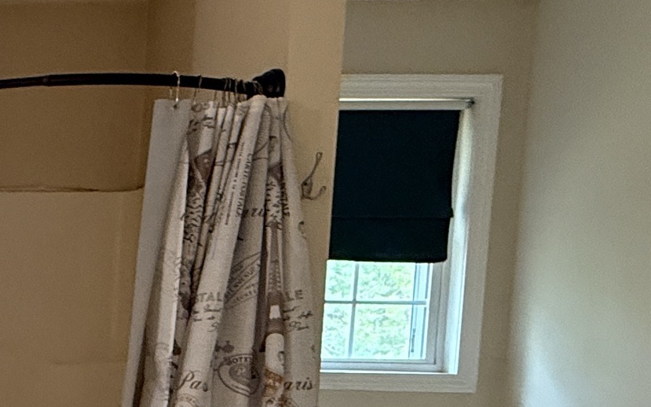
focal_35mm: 55
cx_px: -273
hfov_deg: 27.8
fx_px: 976
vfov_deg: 22.0
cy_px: 468
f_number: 2.2
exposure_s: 1/60
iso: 320
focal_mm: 2.22
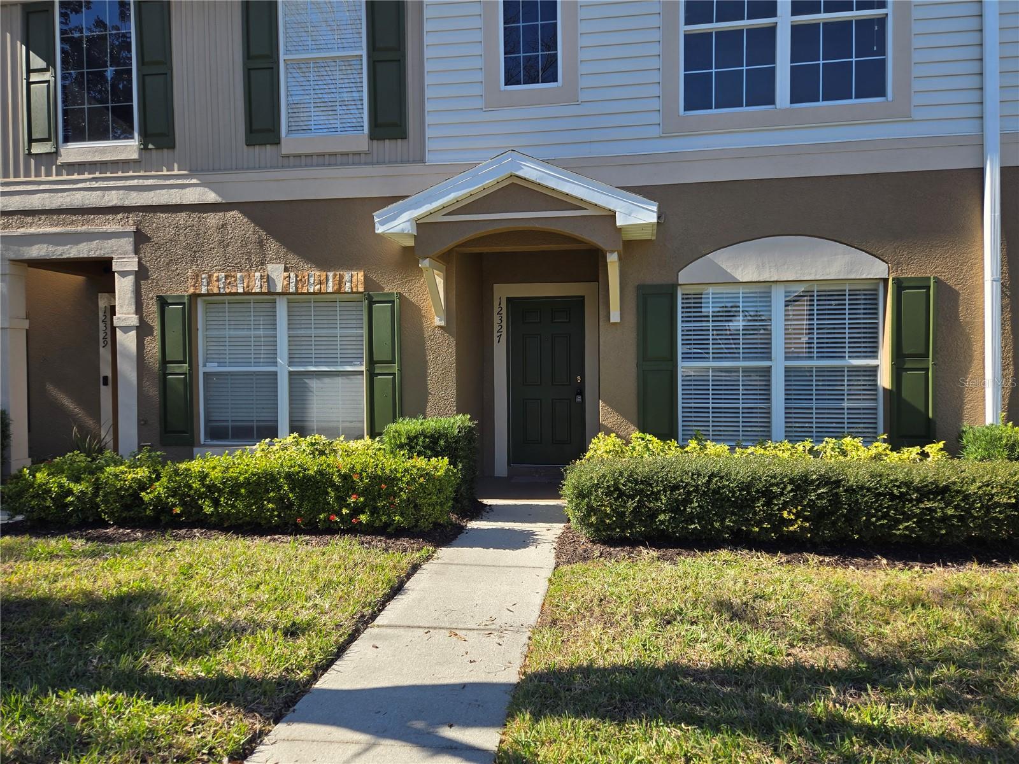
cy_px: 382
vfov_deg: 58.9
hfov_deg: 73.9
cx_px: 510
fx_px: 677
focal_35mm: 23
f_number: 1.8
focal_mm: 5.4
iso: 25
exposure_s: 1/820
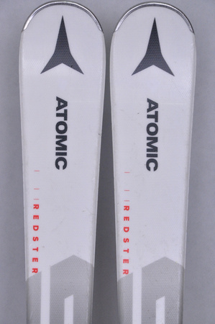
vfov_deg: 13.1
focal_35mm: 158
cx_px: 108
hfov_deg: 8.7
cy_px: 162
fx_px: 1414
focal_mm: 105
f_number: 9.5
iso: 3200
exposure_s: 1/125
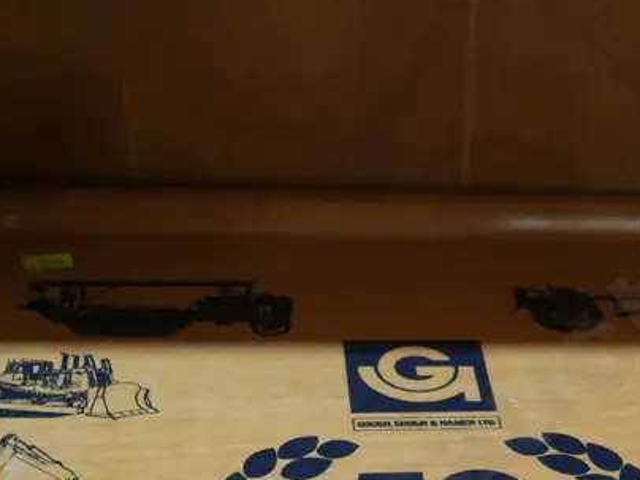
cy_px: 397
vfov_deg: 20.4
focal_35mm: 71
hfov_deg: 26.7
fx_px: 1313
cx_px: 543
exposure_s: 1/60
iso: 500
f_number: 3.5
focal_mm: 14
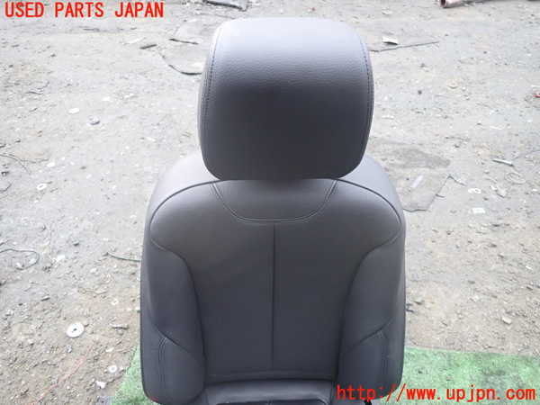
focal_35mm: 25
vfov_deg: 54.9
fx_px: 390
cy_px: 202
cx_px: 270
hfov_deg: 69.4
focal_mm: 4.5
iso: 200
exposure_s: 1/30
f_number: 2
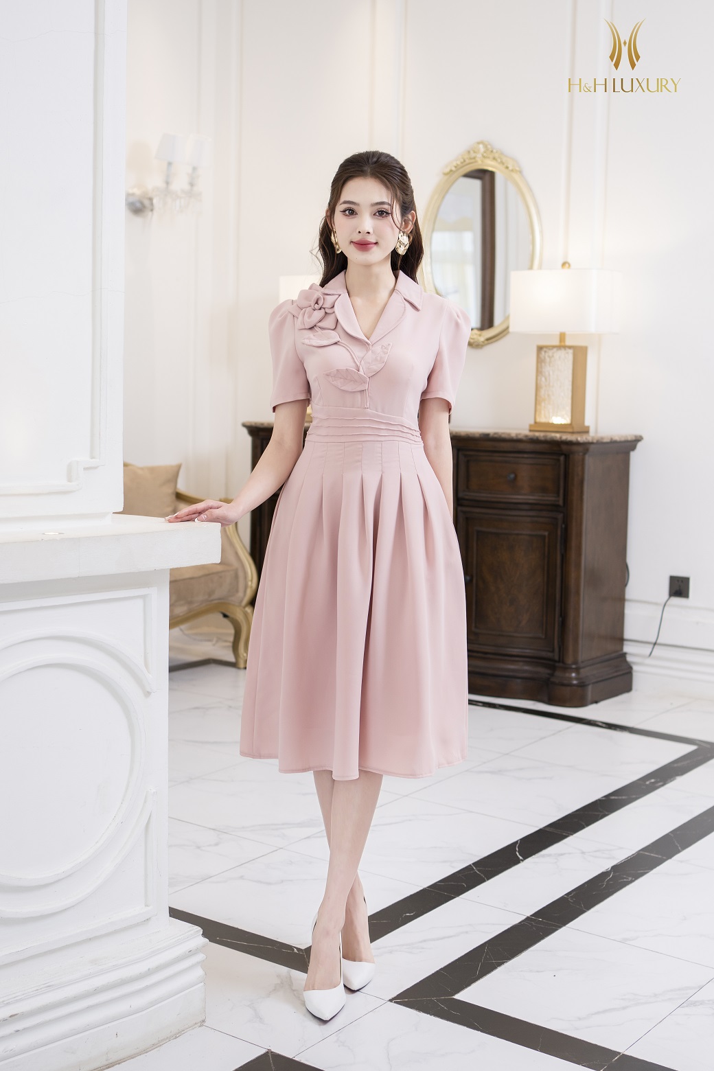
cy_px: 536
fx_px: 1547
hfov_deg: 26.0
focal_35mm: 52
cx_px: 357
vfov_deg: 38.2
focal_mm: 35
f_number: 2.8
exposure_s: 1/125
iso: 125
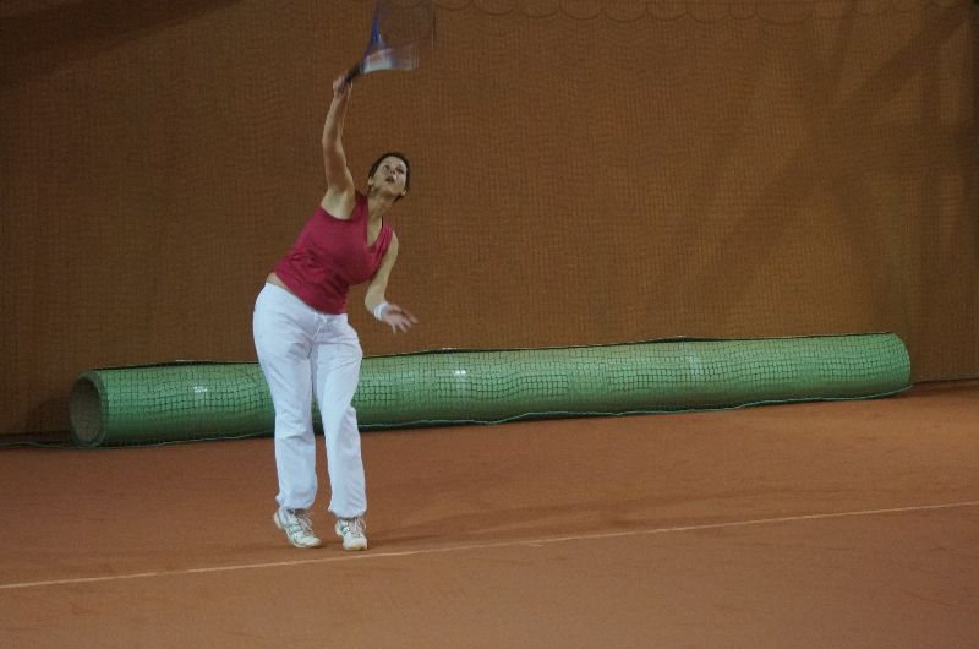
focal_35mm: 112
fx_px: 3053
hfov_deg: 18.2
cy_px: 324
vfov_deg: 12.1
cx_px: 490
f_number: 4.5
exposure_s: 1/125
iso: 3200
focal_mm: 75
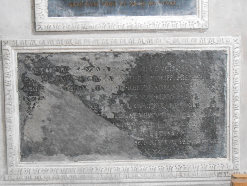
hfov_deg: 34.3
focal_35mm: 56
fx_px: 400
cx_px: 124
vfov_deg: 26.1
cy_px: 93
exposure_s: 1/6
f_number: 5.2
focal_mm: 10
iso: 800
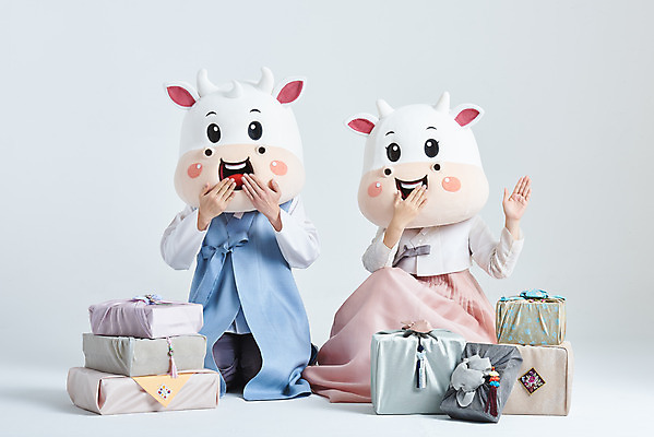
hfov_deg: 27.0
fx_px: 1363
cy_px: 218
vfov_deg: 18.2
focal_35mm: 75
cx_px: 327
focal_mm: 75
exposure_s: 1/125
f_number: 11
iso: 100
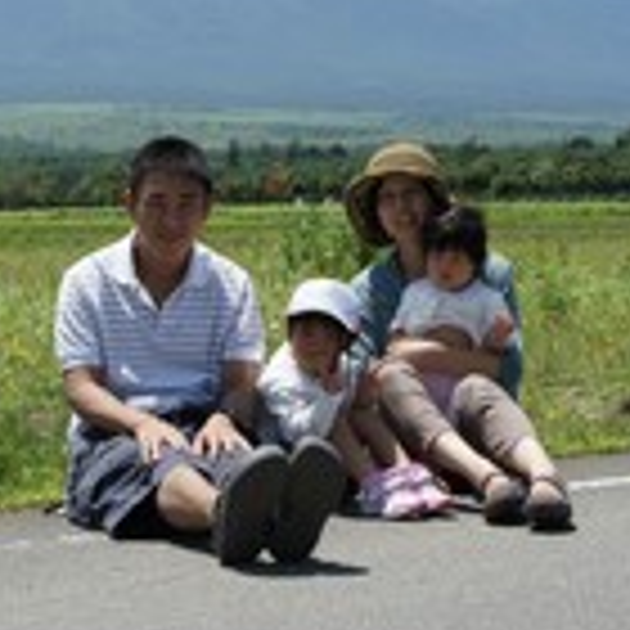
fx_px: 2166
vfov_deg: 16.4
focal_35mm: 105
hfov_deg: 16.5
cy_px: 144
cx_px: 171
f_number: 8
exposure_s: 1/500
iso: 200
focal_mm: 29
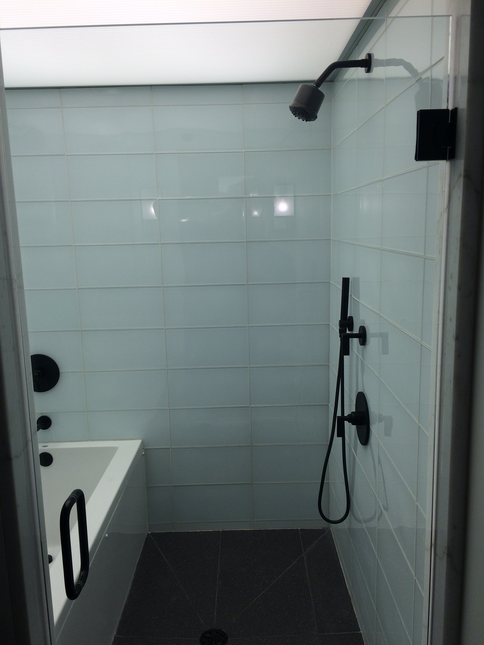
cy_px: 322
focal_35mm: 29
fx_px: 541
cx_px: 242
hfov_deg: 48.2
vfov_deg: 61.7
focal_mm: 4.15
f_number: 2.2
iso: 32
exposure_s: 1/141
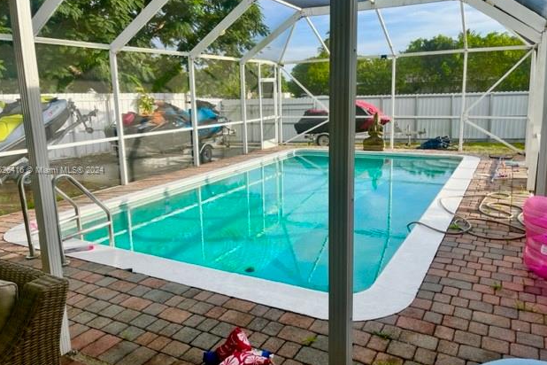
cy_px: 171
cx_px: 265
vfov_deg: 46.4
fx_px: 425
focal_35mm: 28
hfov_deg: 65.5
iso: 50
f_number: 1.6
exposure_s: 1/1186
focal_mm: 5.1
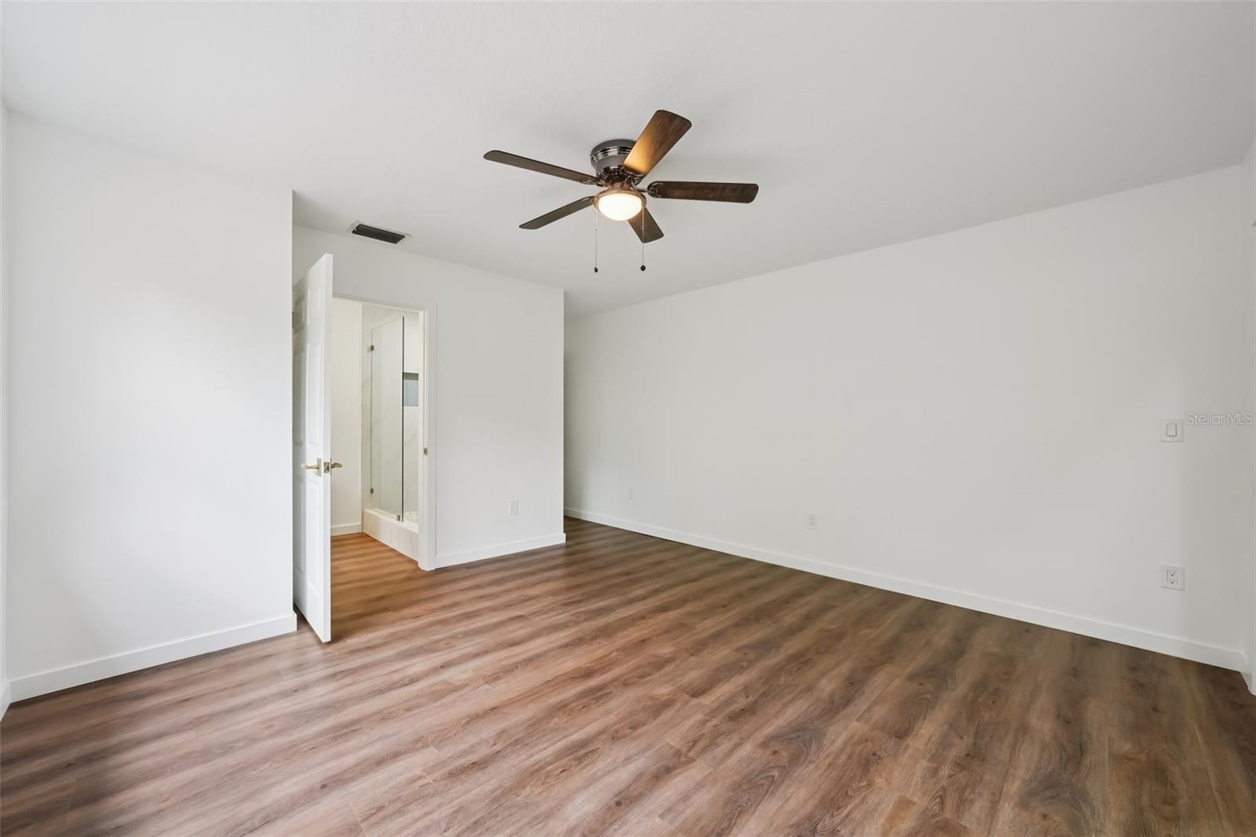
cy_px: 418
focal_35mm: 14
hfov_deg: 104.3
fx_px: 488
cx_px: 628
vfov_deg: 81.2
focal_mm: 14
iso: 640
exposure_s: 1/15
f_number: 8
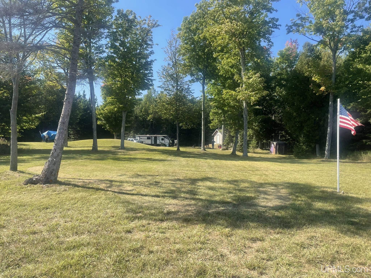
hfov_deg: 67.3
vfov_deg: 53.1
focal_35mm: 26
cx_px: 186
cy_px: 139
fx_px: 279
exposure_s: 1/1618
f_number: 1.6
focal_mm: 4.2
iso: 32
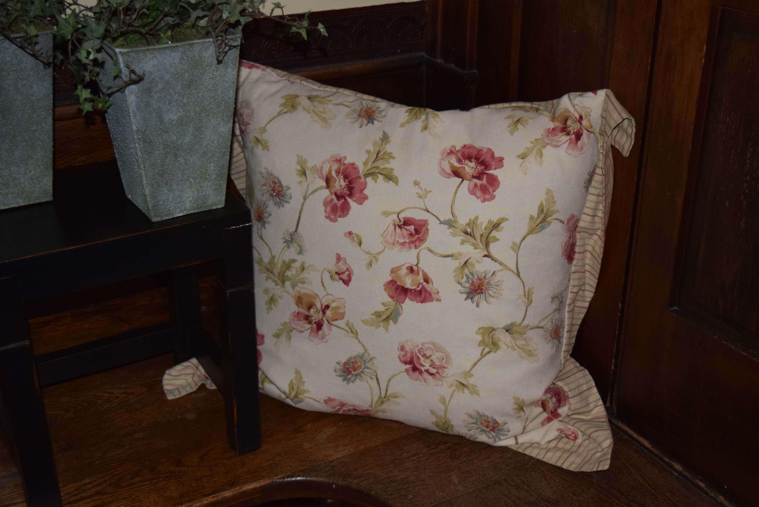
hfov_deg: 42.3
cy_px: 254
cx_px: 380
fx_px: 981
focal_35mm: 46
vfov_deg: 29.0
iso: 1800
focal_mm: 31
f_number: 4.2
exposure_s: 1/60
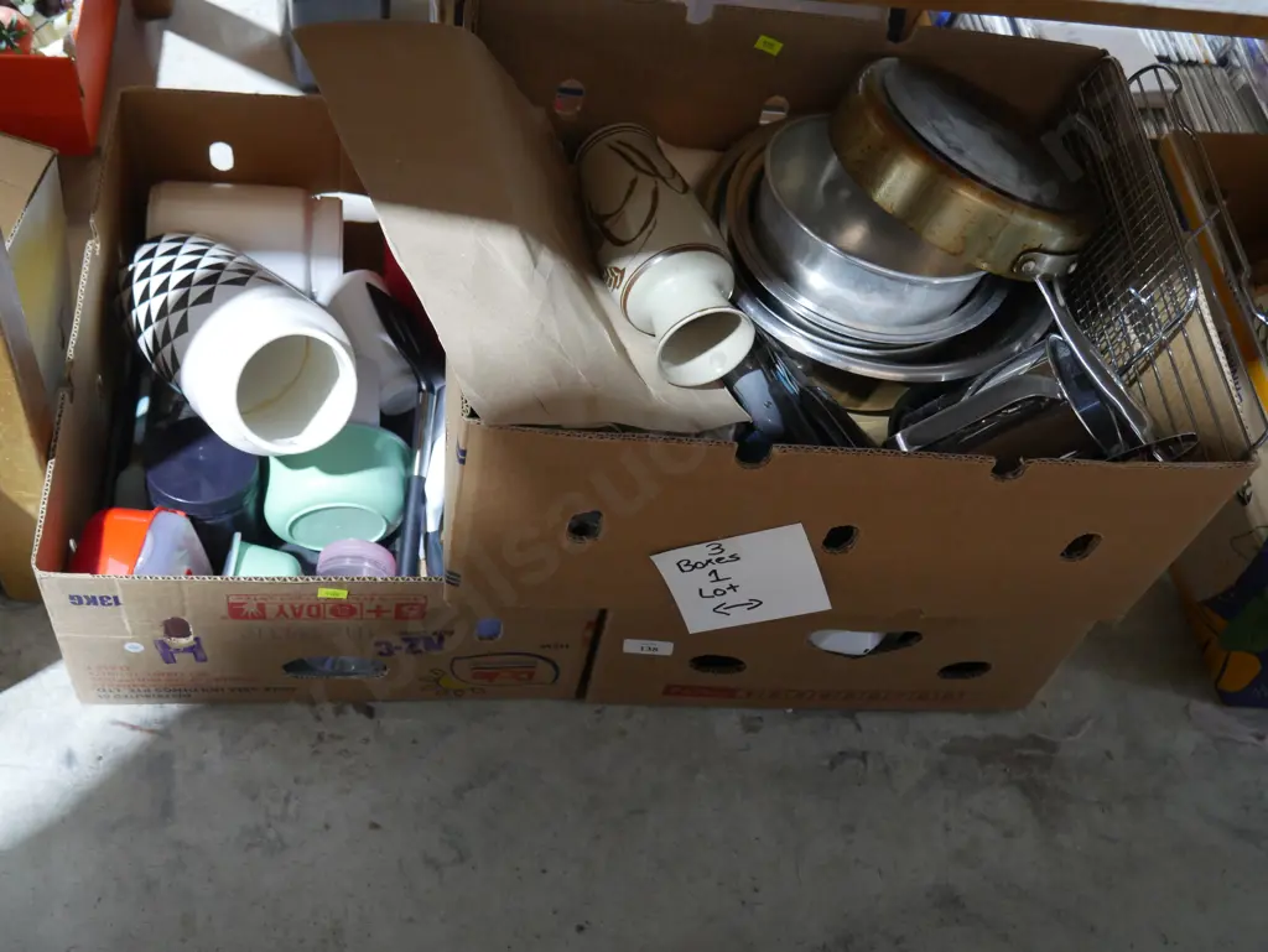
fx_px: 1466
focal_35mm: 40
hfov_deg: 46.8
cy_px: 476
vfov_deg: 36.0
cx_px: 634
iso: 2000
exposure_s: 1/60
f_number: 4.4
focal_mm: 20
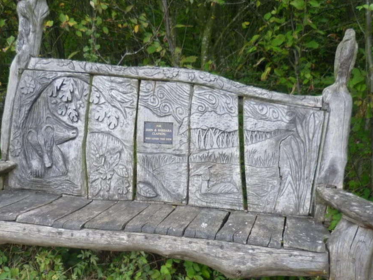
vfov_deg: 31.3
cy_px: 178
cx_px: 159
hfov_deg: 41.1
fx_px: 495
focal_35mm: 46
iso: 80
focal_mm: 5
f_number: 2.8
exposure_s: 1/160
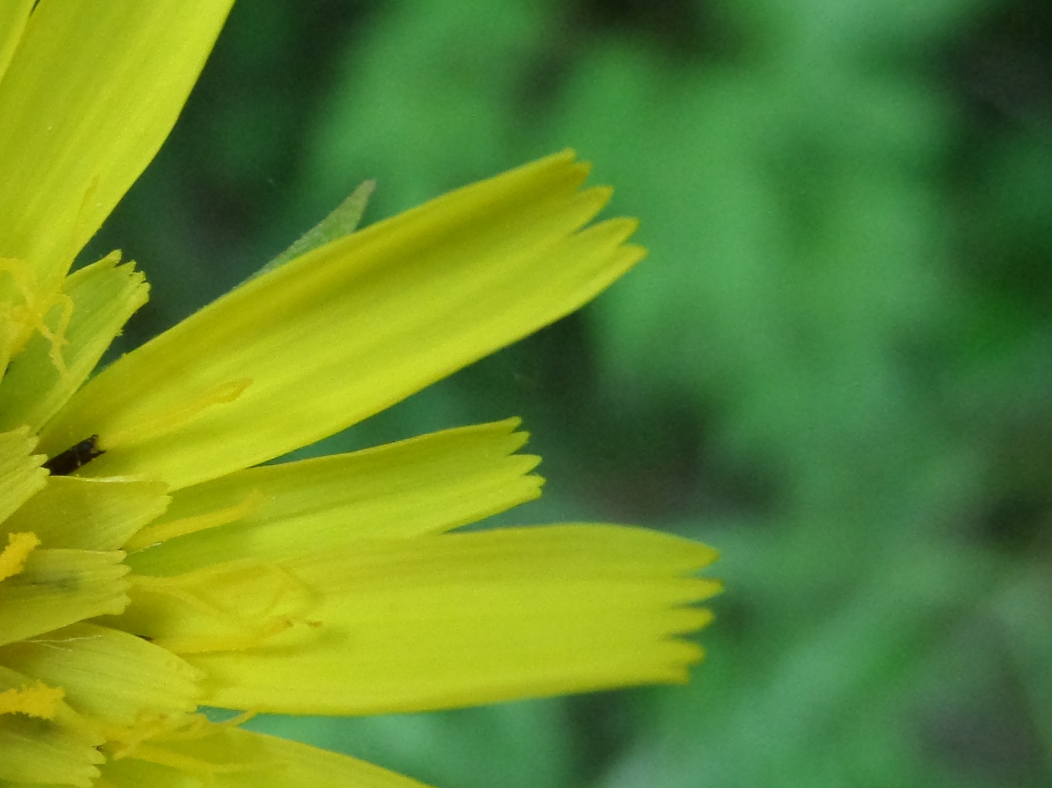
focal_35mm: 84
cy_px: 523
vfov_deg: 17.5
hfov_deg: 21.8
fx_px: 2552
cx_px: -171
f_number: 3.4
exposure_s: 1/45
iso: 240
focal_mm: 5.3
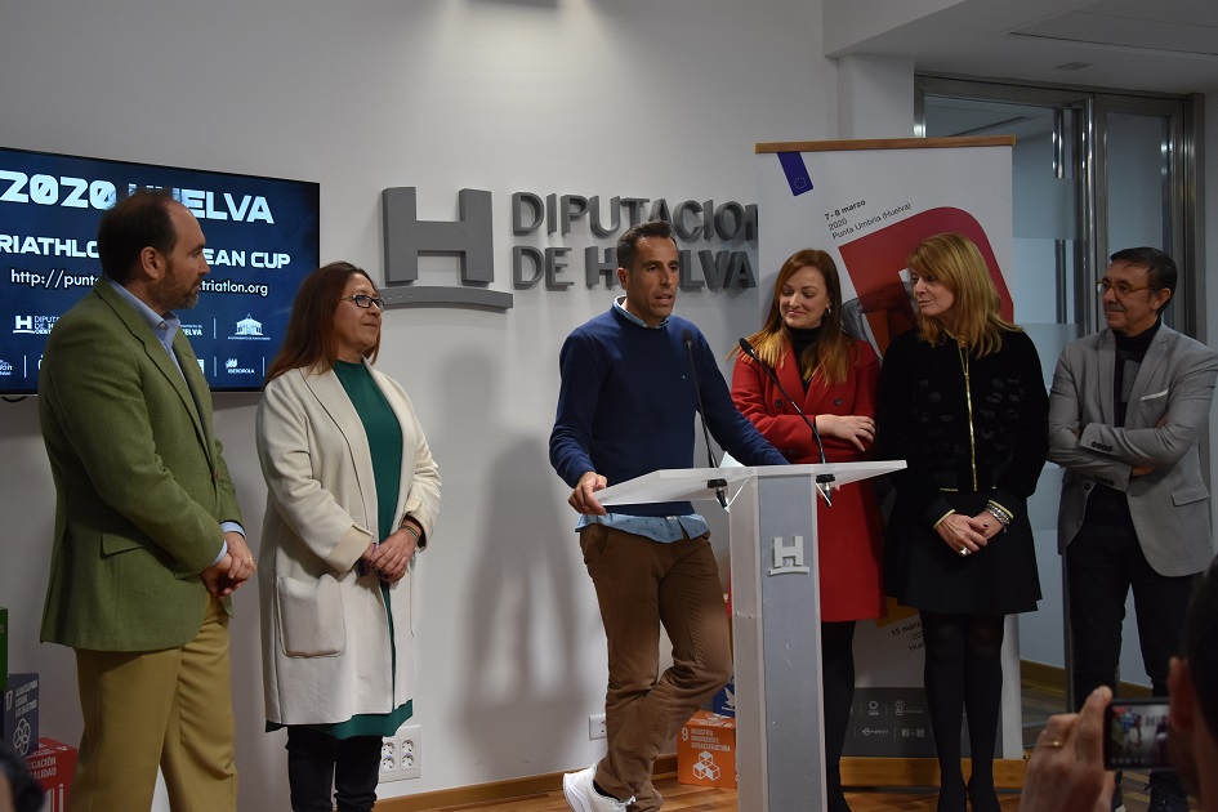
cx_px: 609
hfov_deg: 46.4
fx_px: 1421
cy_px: 406
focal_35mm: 42
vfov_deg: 31.9
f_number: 5
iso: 800
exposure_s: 1/100
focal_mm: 28
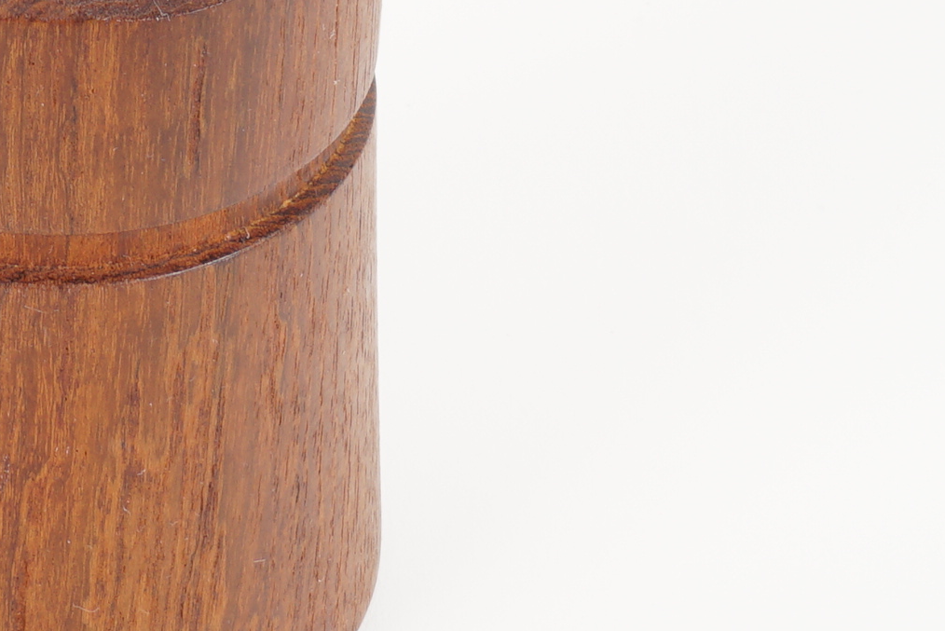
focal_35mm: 138
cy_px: -472
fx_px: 3624
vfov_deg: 9.5
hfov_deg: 14.6
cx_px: 8
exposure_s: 1/125
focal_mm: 22
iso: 100
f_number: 16
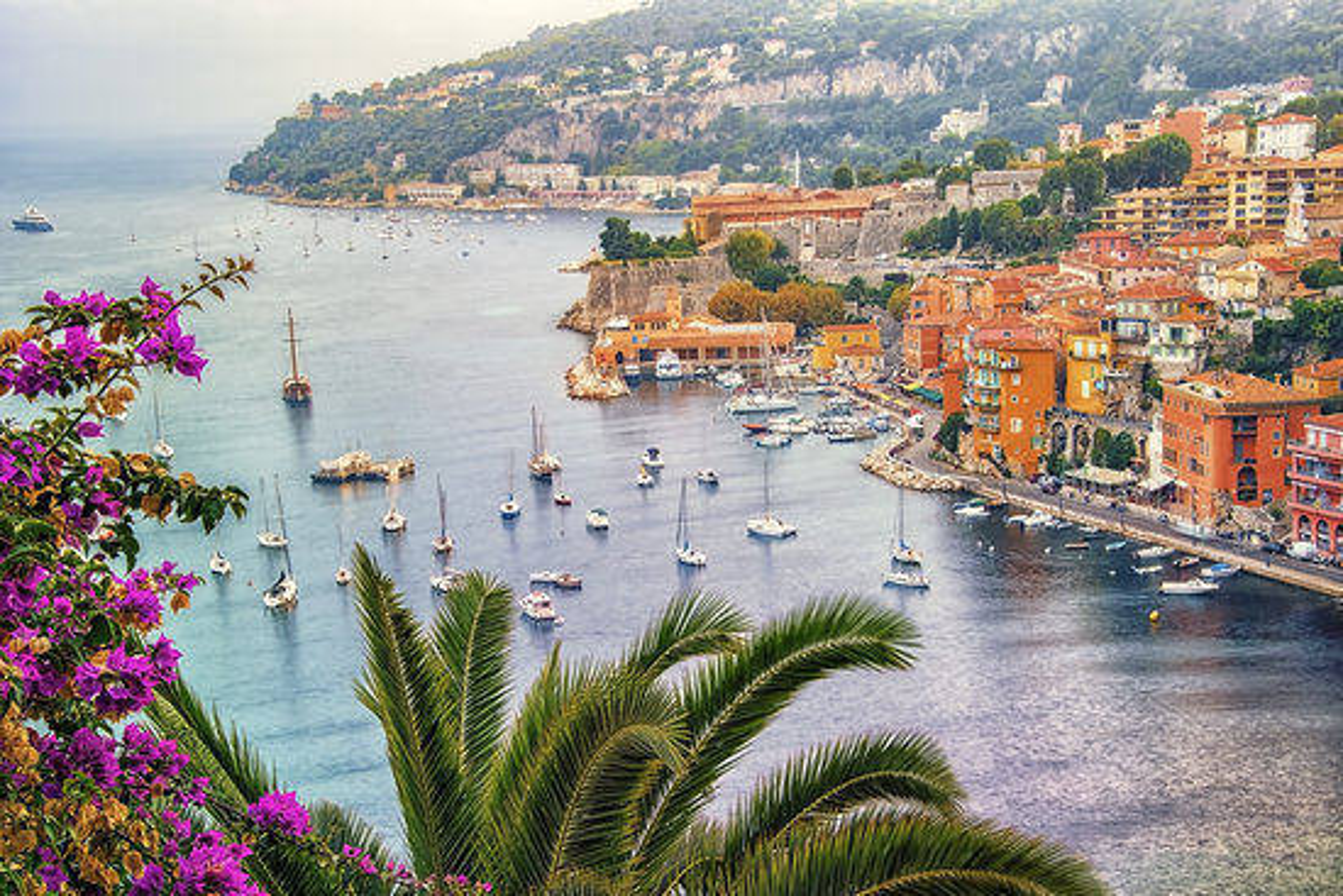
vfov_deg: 20.9
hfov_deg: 31.0
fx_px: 2425
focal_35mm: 65
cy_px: 448
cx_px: 672
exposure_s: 1.3
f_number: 32
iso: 64
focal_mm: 65
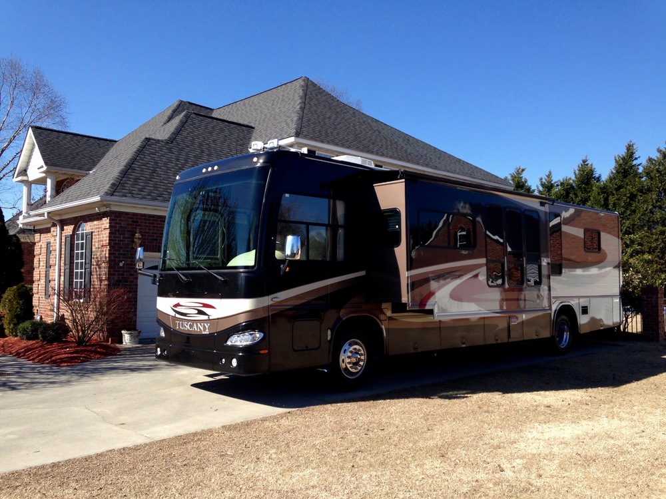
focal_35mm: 33
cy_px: 250
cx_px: 333
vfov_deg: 42.9
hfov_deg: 55.4
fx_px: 635
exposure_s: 1/1078
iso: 50
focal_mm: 4.12
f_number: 2.4
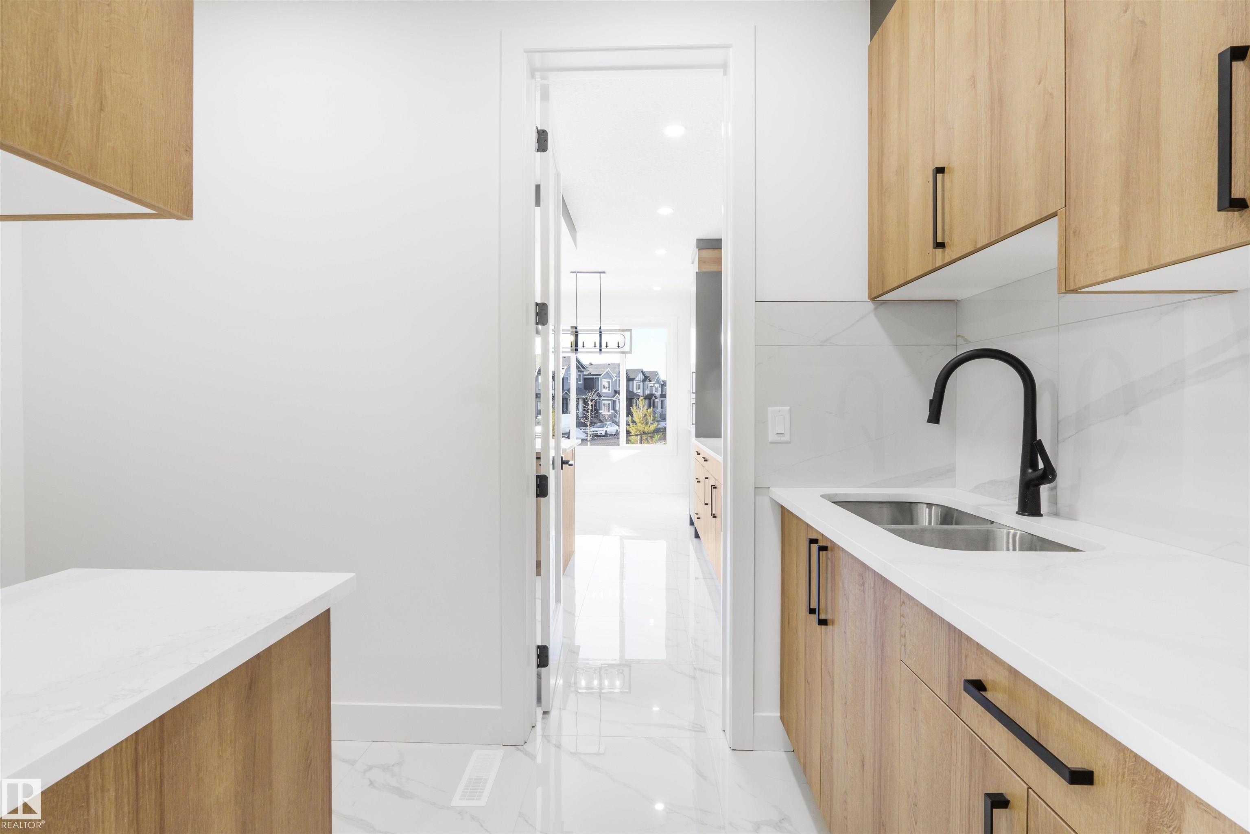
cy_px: 417
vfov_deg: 72.1
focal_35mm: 16
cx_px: 625
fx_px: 573
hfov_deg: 95.0
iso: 200
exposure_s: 1/4
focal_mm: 11
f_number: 9.5
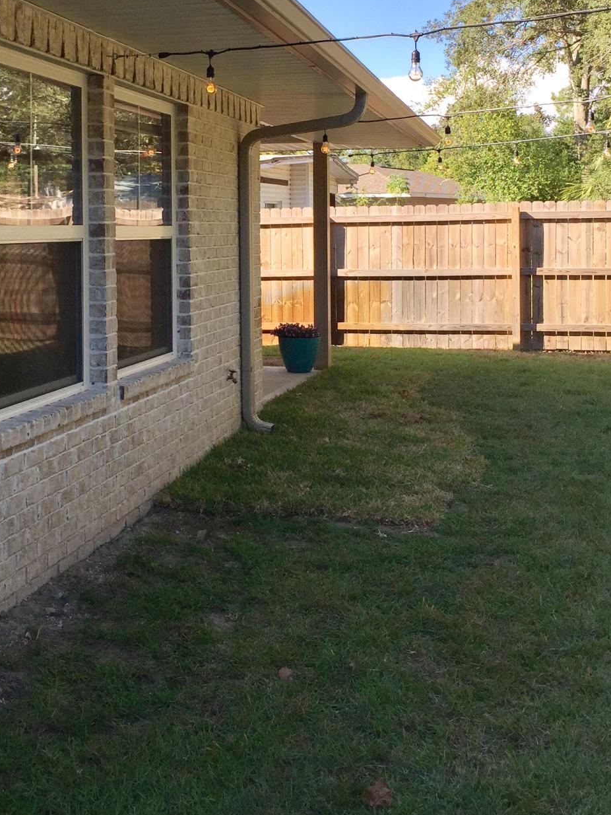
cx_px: 221
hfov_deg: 30.7
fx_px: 1106
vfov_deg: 40.0
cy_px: 275
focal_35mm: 47
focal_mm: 4.15
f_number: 2.2
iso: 32
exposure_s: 1/807
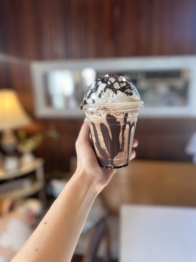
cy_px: 131
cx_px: 98
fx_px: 181
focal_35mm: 24
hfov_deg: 56.8
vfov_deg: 71.6
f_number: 1.78
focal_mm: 6.86
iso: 100
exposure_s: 1/120
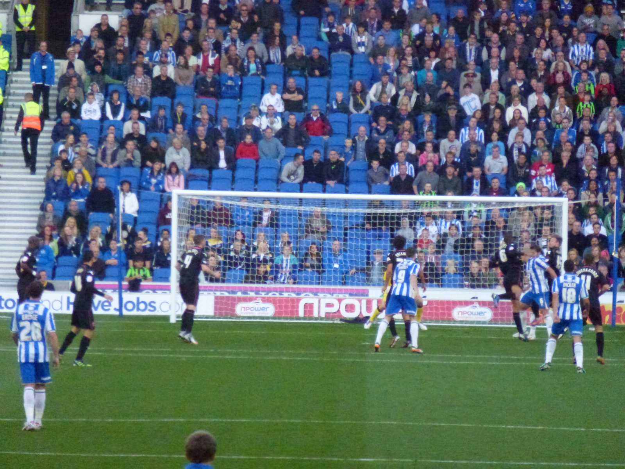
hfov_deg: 5.2
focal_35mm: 384
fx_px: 6933
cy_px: 234
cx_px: 312
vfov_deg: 3.9
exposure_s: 1/400
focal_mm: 68.8
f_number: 5.9
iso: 1600
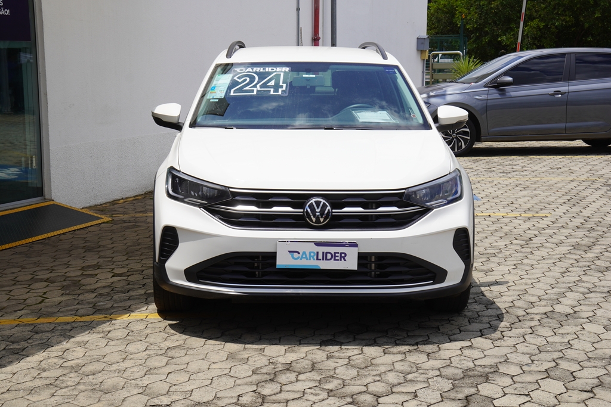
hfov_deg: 29.9
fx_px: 1146
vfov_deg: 20.2
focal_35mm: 68
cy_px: 204
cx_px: 306
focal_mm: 45
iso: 100
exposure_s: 1/250
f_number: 10
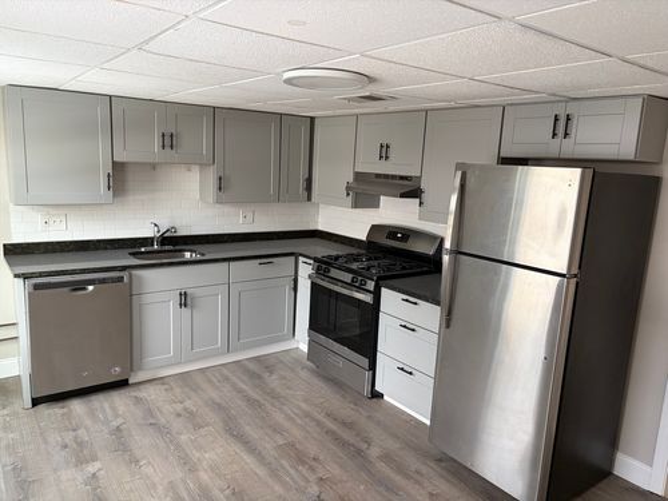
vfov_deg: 53.1
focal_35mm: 26
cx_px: 334
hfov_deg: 67.3
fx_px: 502
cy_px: 250
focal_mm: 5.96
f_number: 1.6
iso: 160
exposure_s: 1/60
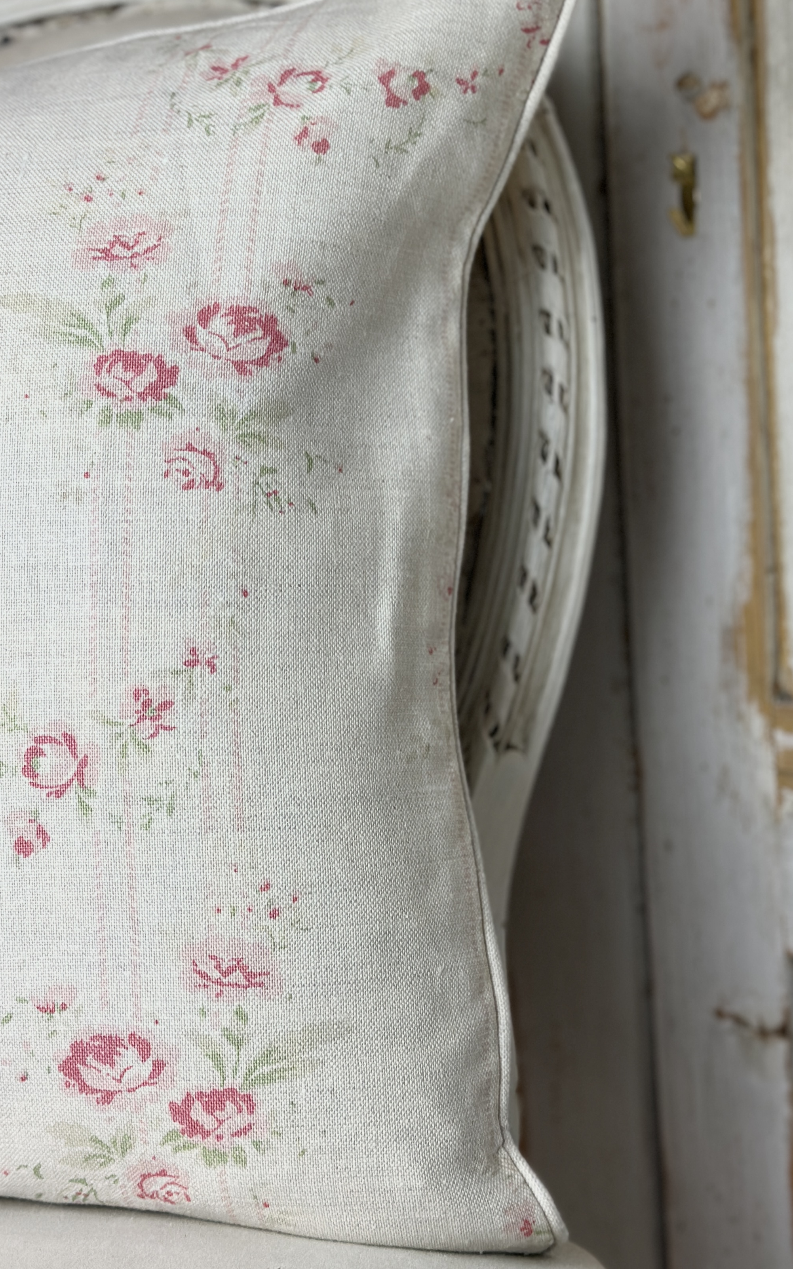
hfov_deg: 20.3
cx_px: 337
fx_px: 2213
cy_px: 543
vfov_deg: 31.9
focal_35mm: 64
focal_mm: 6.86
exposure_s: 1/213
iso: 80
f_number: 1.78
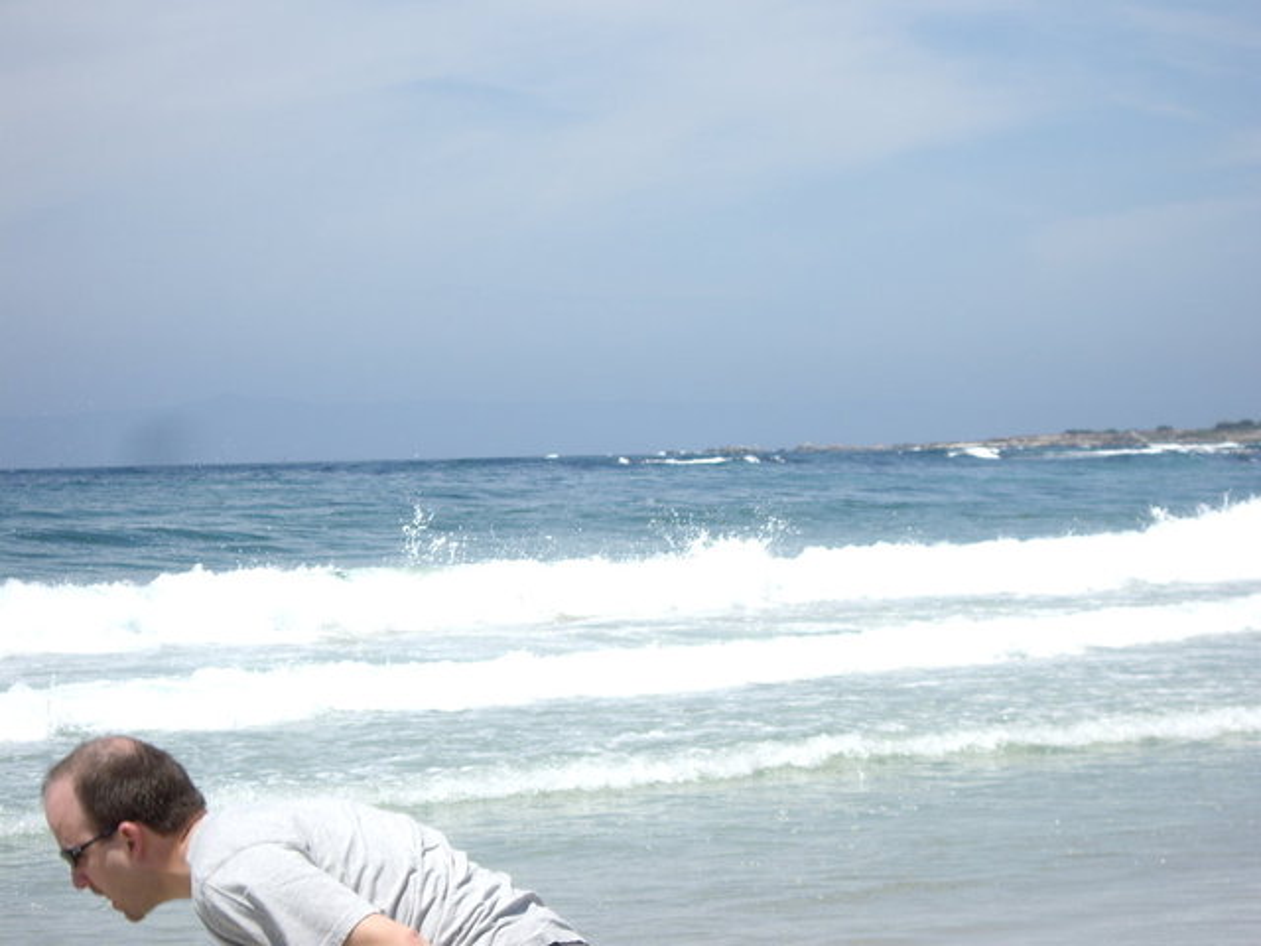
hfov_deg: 17.3
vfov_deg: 13.0
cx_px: 630
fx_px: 4153
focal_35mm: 114
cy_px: 473
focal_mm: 18.6
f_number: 5.2
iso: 50
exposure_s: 1/320
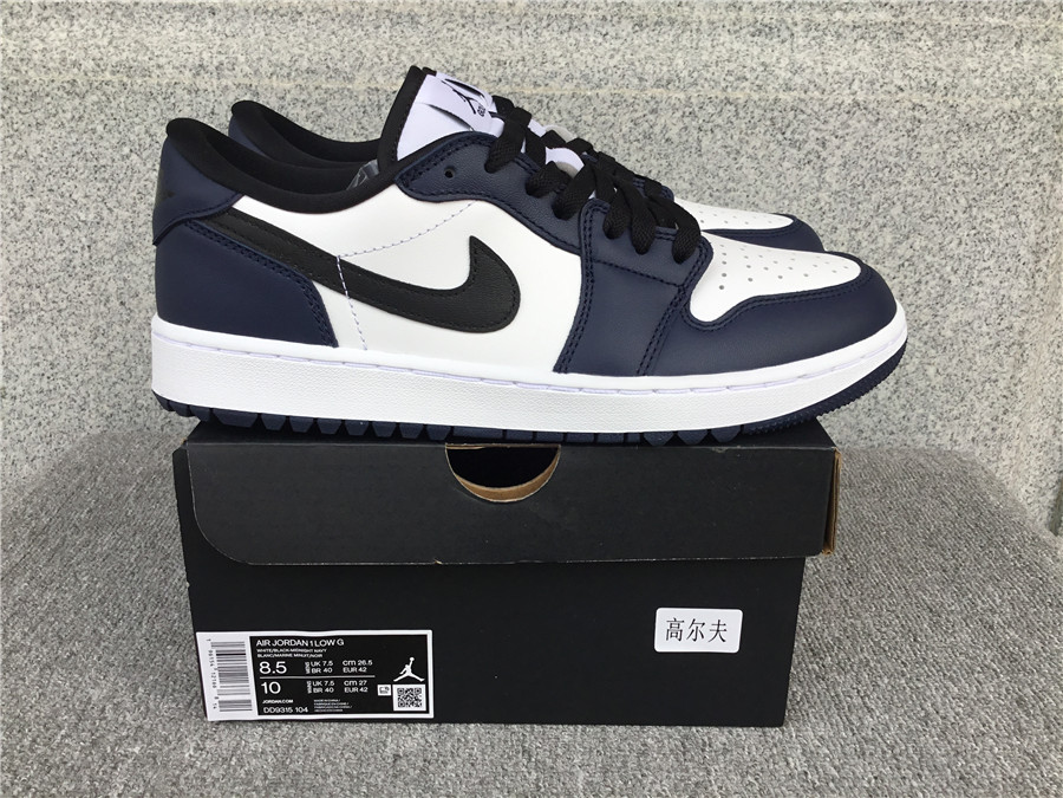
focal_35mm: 31
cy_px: 399
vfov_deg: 45.4
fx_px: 952
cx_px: 532
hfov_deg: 58.4
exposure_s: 1/338
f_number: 2.4
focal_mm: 3.3
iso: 25
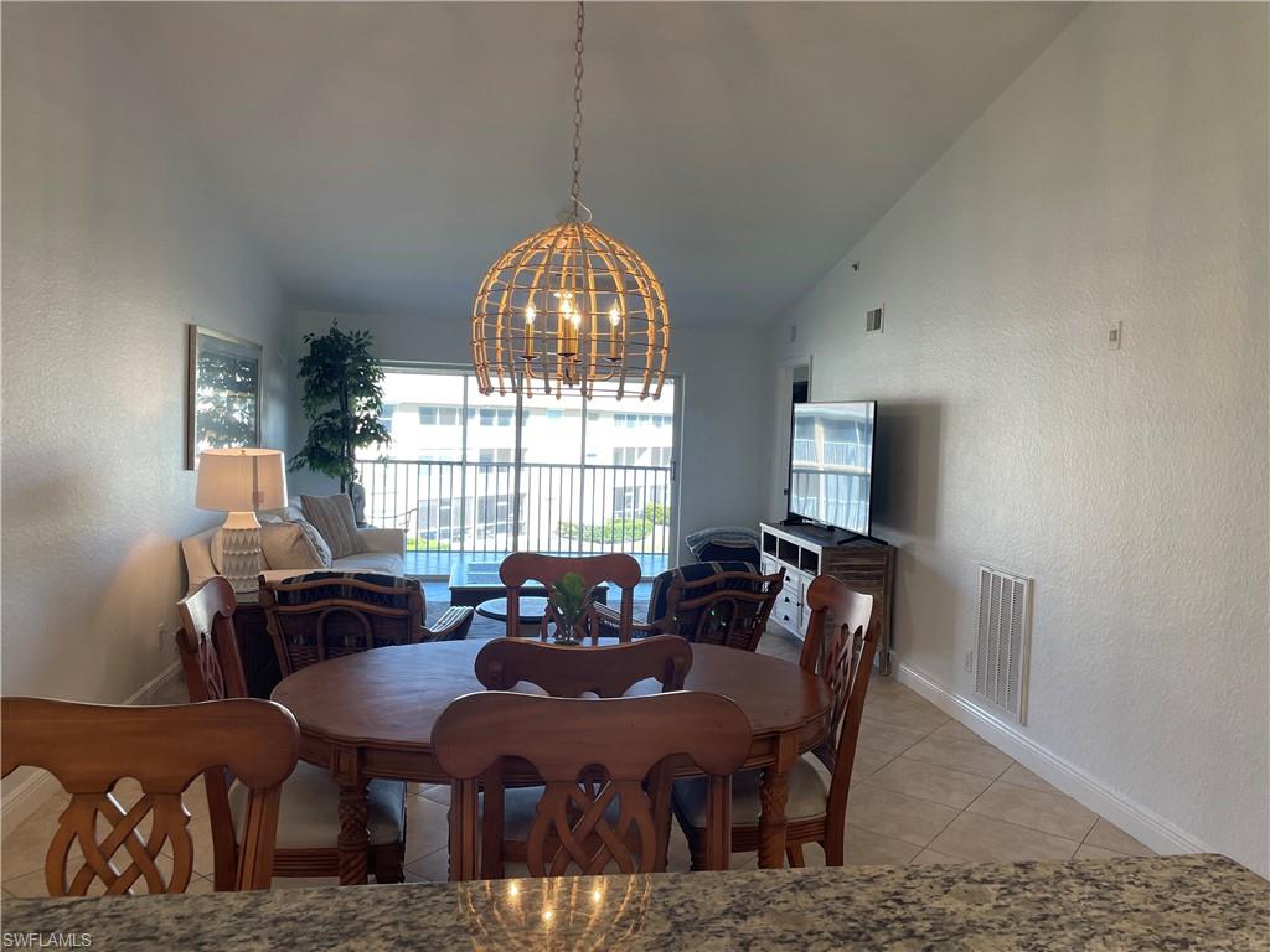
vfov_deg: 53.1
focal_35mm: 26
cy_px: 476
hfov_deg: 67.3
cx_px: 635
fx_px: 954
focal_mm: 4.2
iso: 50
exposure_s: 1/120
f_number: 1.6
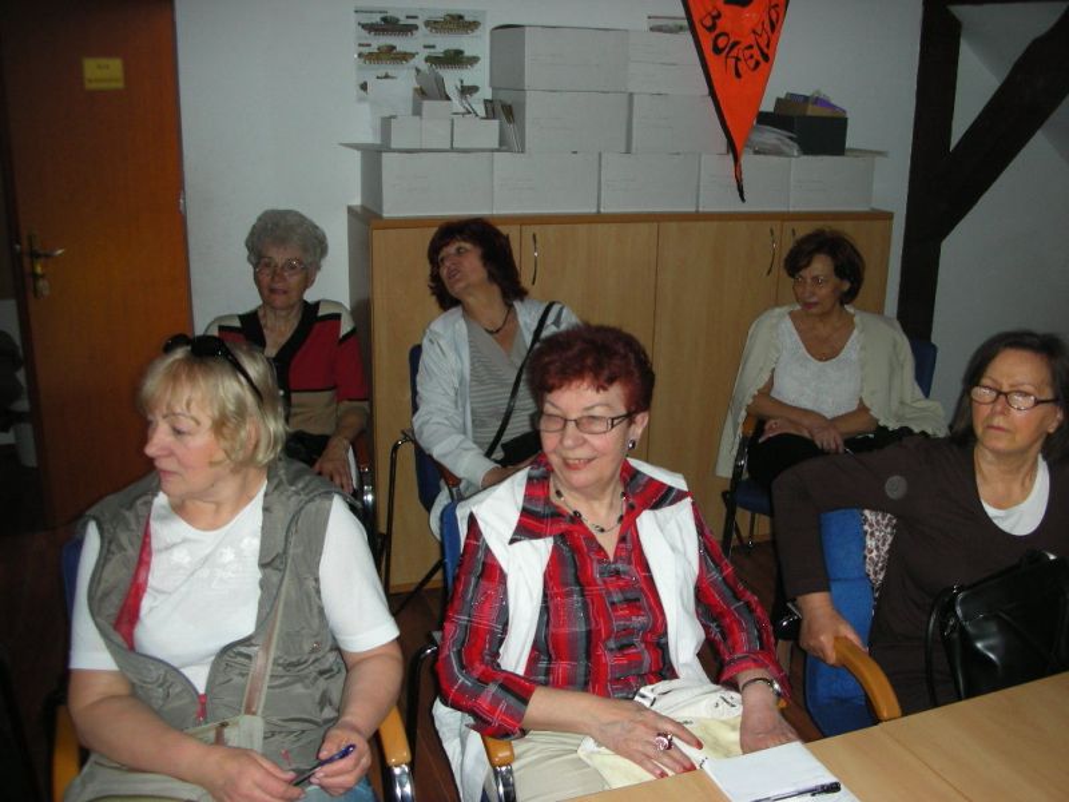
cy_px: 401
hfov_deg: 52.6
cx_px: 534
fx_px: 1081
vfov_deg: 40.7
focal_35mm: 35
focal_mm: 5.8
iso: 120
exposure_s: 1/60.1
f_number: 3
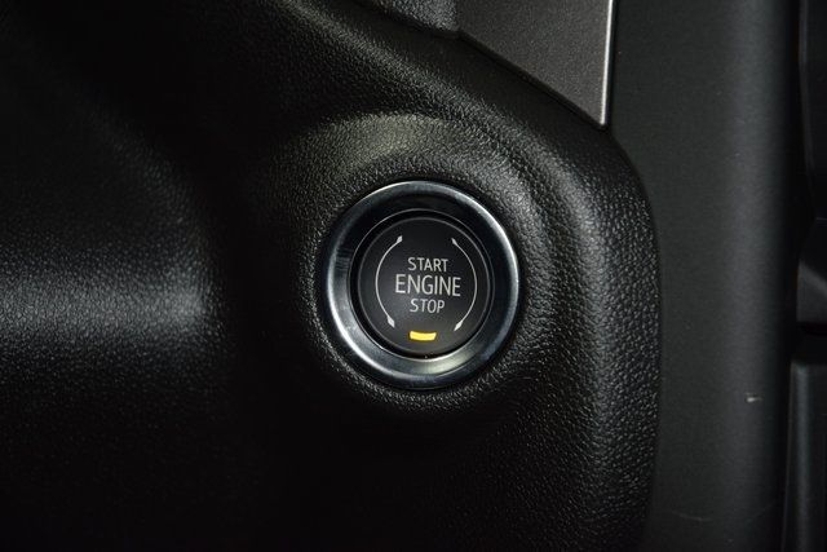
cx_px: 414
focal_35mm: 105
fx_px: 2412
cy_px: 276
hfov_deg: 19.5
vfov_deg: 13.0
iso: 640
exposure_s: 1/25
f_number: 4.5
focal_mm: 70
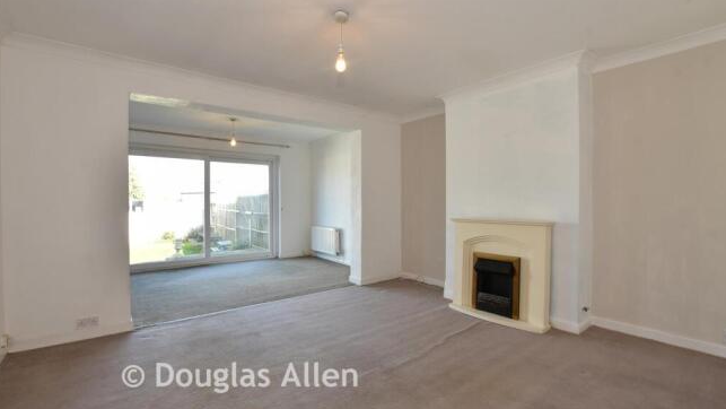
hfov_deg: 99.4
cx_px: 362
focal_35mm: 16
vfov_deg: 67.1
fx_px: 308
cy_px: 206
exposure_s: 1/8
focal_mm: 10
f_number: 8
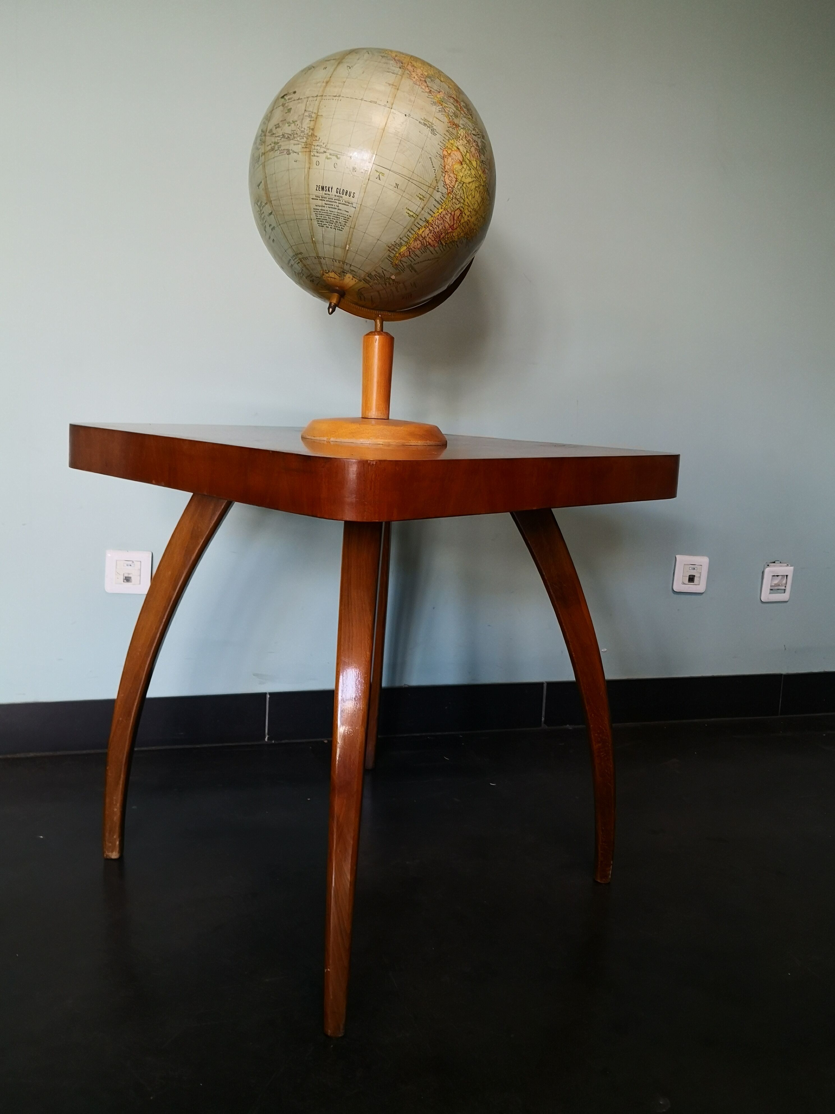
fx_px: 868
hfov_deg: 51.4
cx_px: 418
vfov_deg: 65.3
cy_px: 557
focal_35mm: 27
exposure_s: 1/50
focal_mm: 3.95
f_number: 1.6
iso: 200
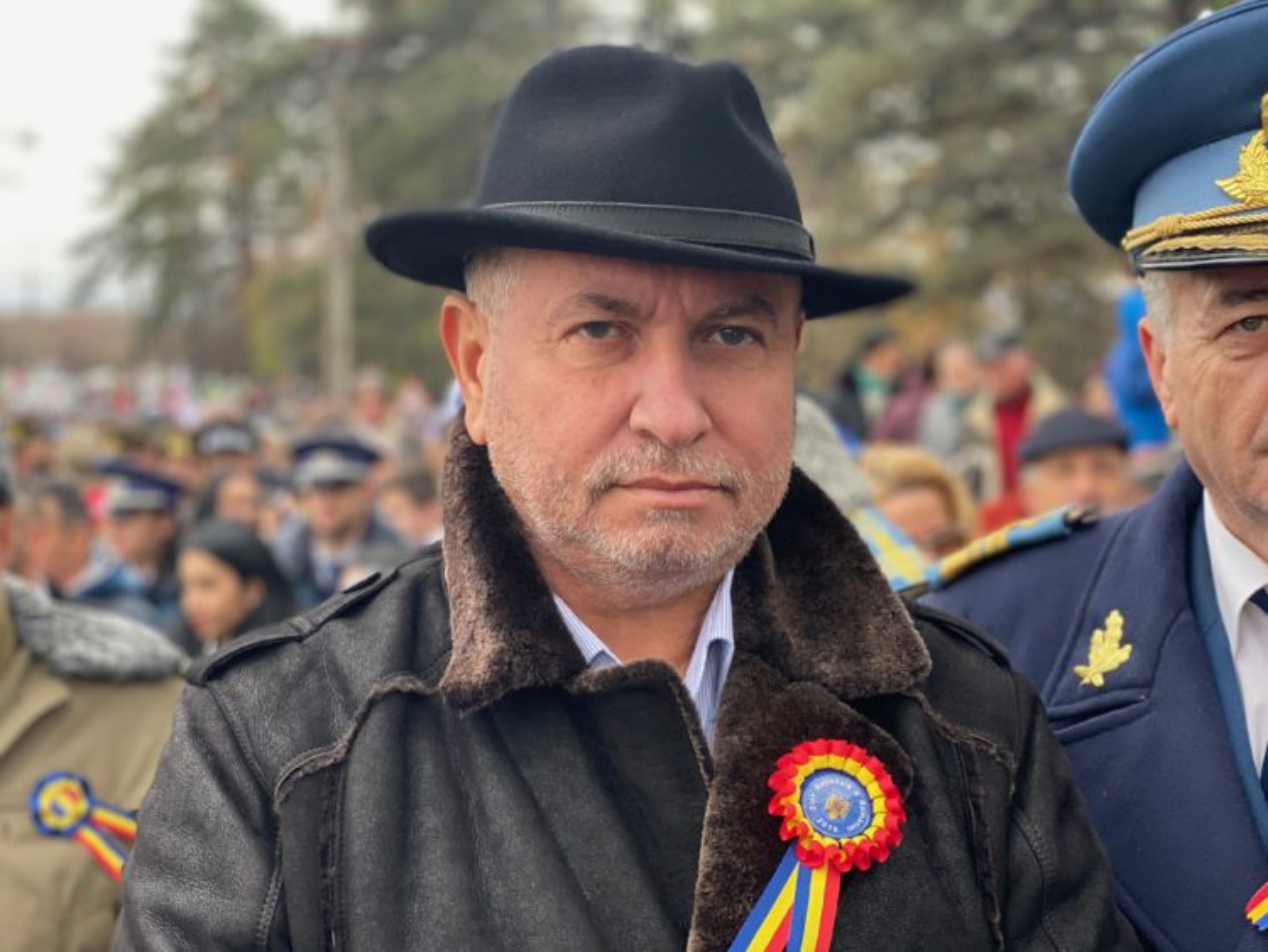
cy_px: 476
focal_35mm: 52
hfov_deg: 36.8
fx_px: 1905
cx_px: 634
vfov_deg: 28.0
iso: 80
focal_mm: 6
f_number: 2
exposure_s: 1/122
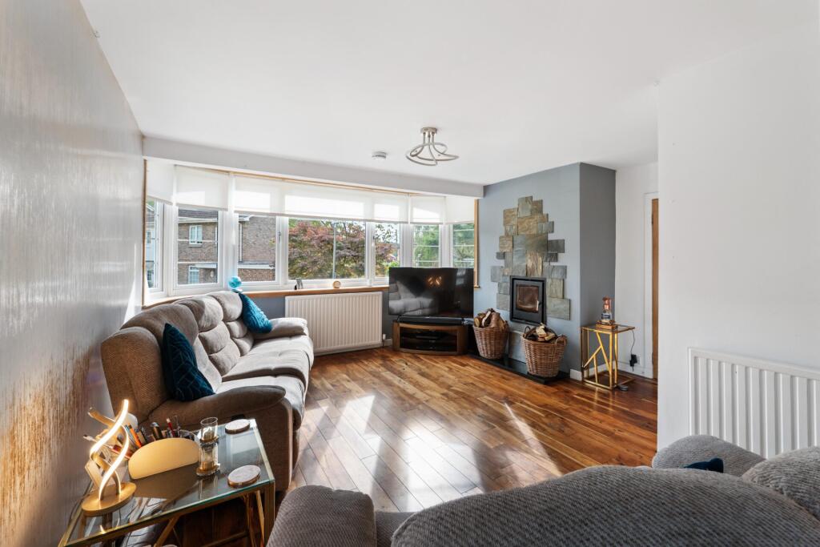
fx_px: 319
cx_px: 410
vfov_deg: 81.2
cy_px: 274
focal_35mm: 14
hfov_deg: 104.2
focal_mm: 14
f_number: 8
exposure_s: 1/15
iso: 640
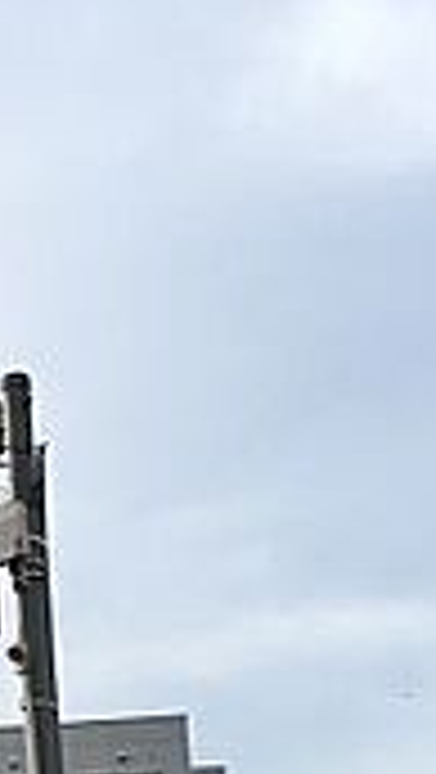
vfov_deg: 23.0
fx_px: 1805
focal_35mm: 88
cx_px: -315
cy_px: 814
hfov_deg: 12.7
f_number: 2.2
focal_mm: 4.15
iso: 32
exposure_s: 1/1980
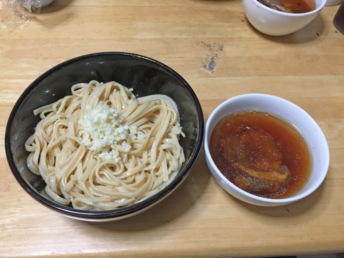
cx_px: 172
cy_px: 129
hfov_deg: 61.7
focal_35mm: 29
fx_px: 288
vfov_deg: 48.2
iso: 100
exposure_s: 1/33
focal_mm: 4.15
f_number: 2.2
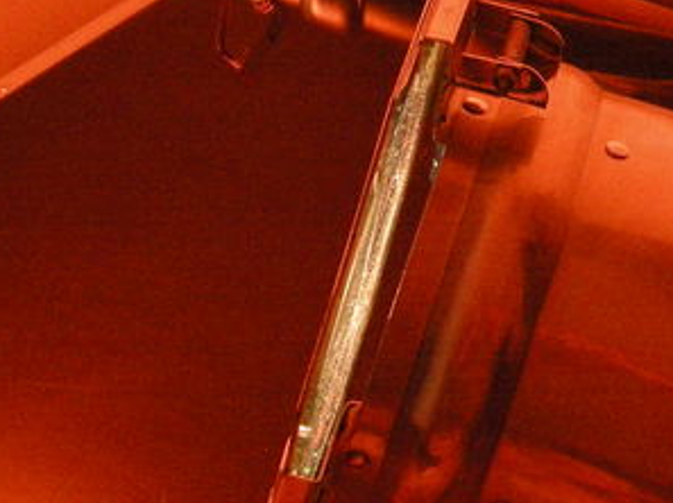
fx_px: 2291
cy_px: 66
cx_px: 598
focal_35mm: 118
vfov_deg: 12.4
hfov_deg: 16.5
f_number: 2.7
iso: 400
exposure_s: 1/42.5
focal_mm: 7.5
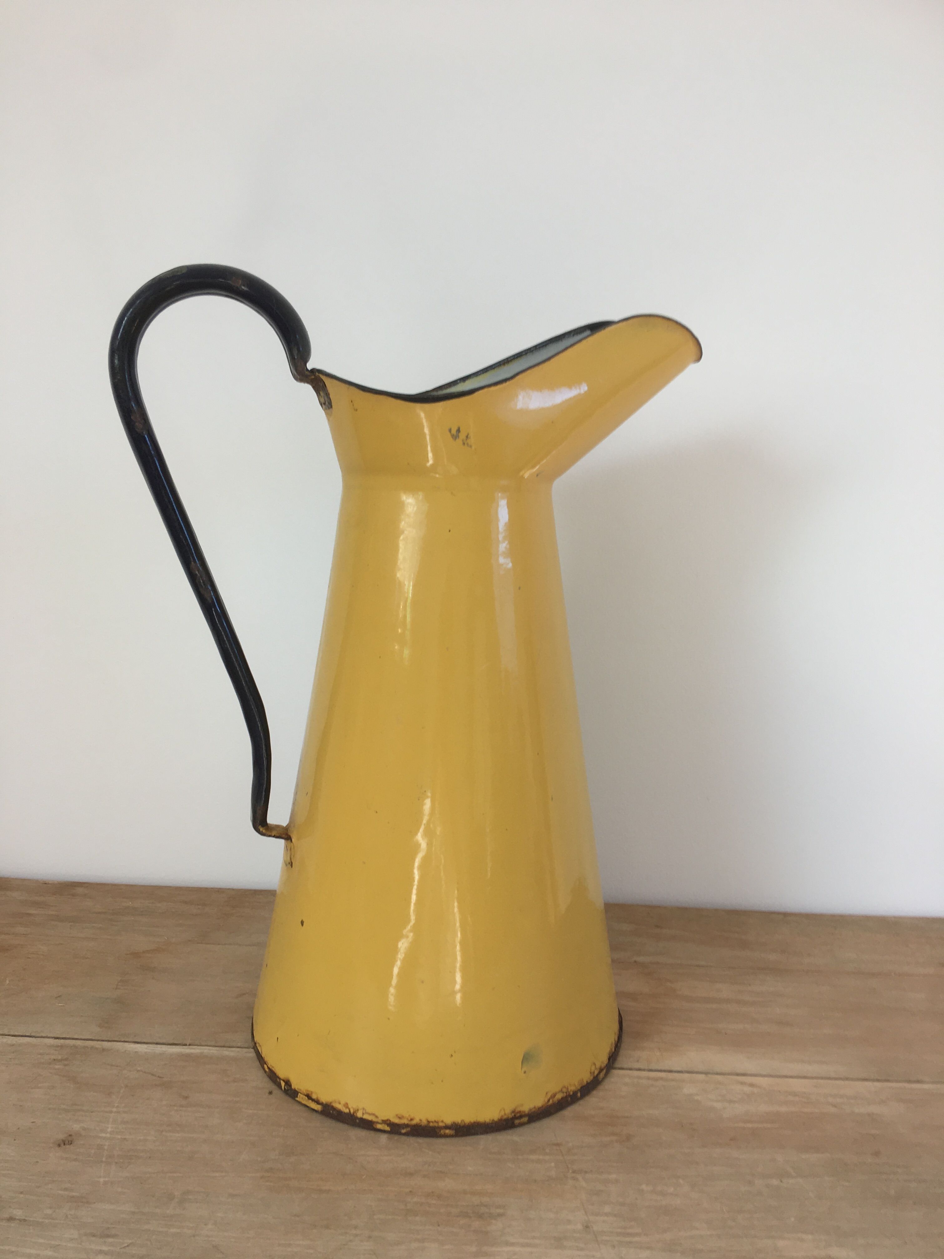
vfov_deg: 61.7
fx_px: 1054
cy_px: 630
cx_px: 472
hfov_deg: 48.2
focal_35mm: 29
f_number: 2.2
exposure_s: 1/50
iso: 25
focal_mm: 4.15
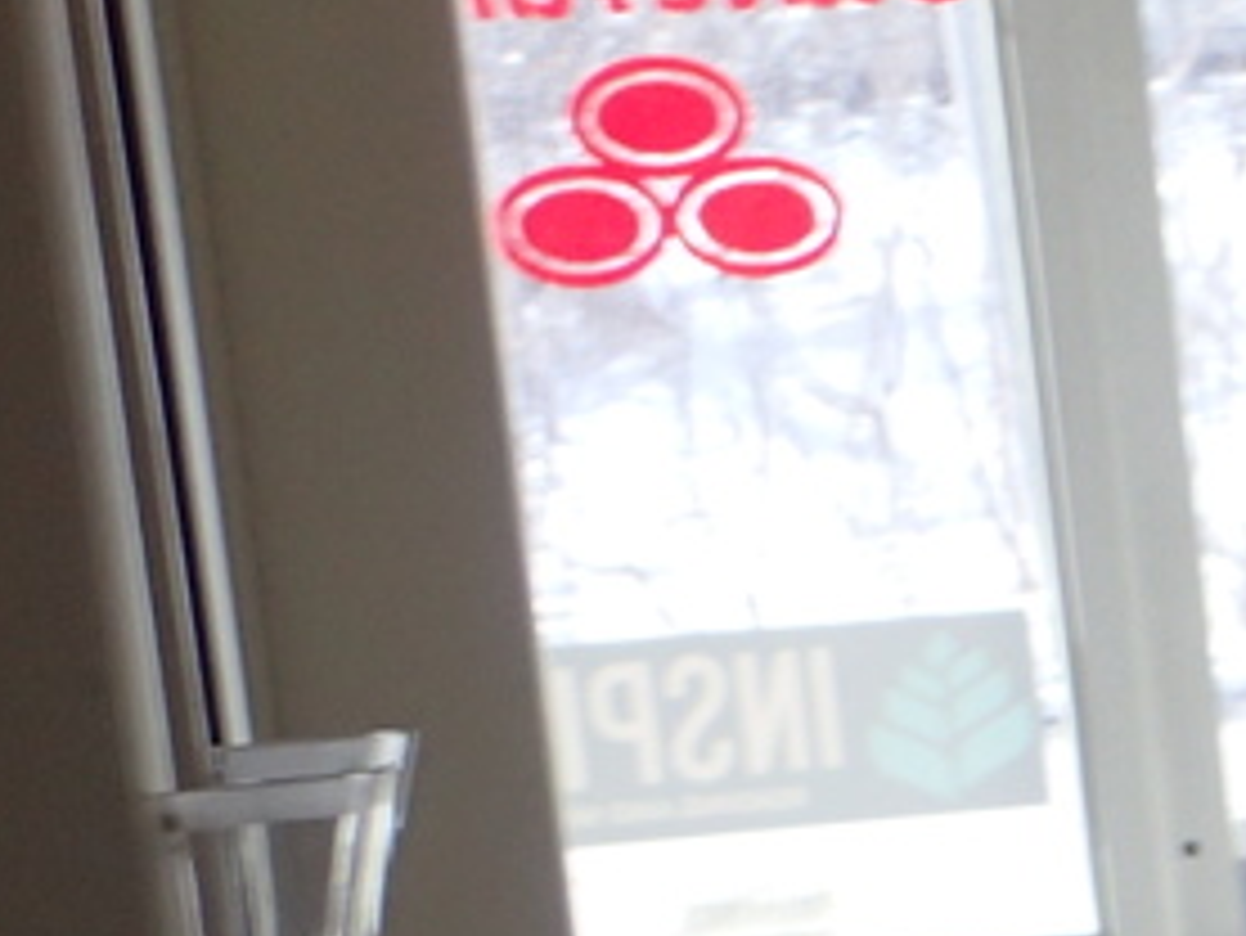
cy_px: 1440
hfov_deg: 9.8
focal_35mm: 182
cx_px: 2744
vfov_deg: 8.0
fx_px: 6554
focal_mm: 6.42
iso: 100
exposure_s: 1/125
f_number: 3.5
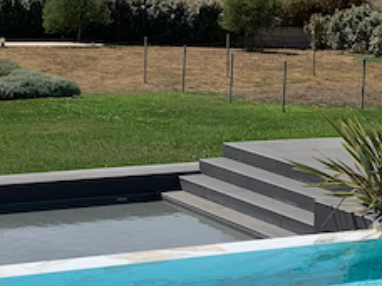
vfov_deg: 12.7
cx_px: 164
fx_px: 1291
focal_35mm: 117
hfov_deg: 16.8
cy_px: 156
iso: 25
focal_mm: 4.25
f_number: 1.8
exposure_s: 1/4673
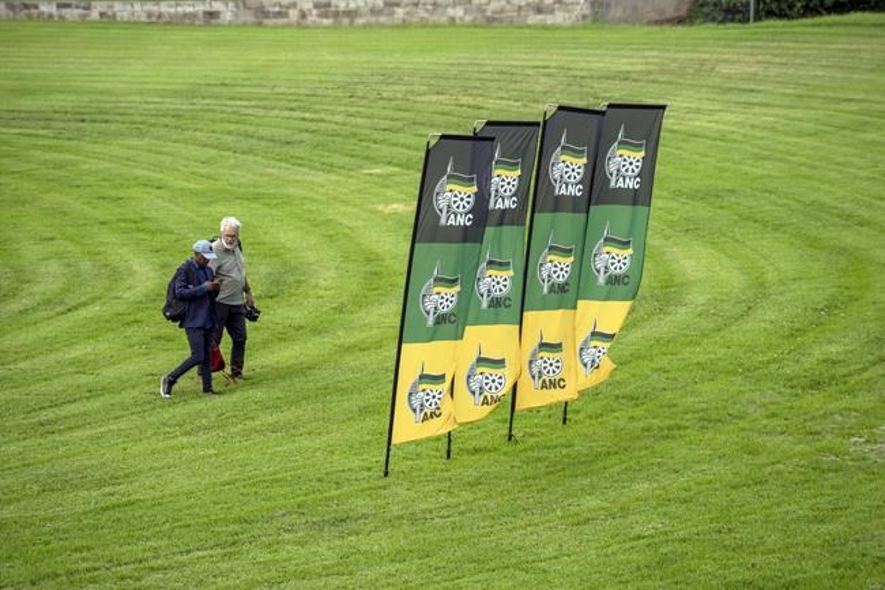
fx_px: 4129
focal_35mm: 168
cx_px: 442
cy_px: 295
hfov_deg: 12.2
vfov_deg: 8.2
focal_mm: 168
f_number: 5
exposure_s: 1/640
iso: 250
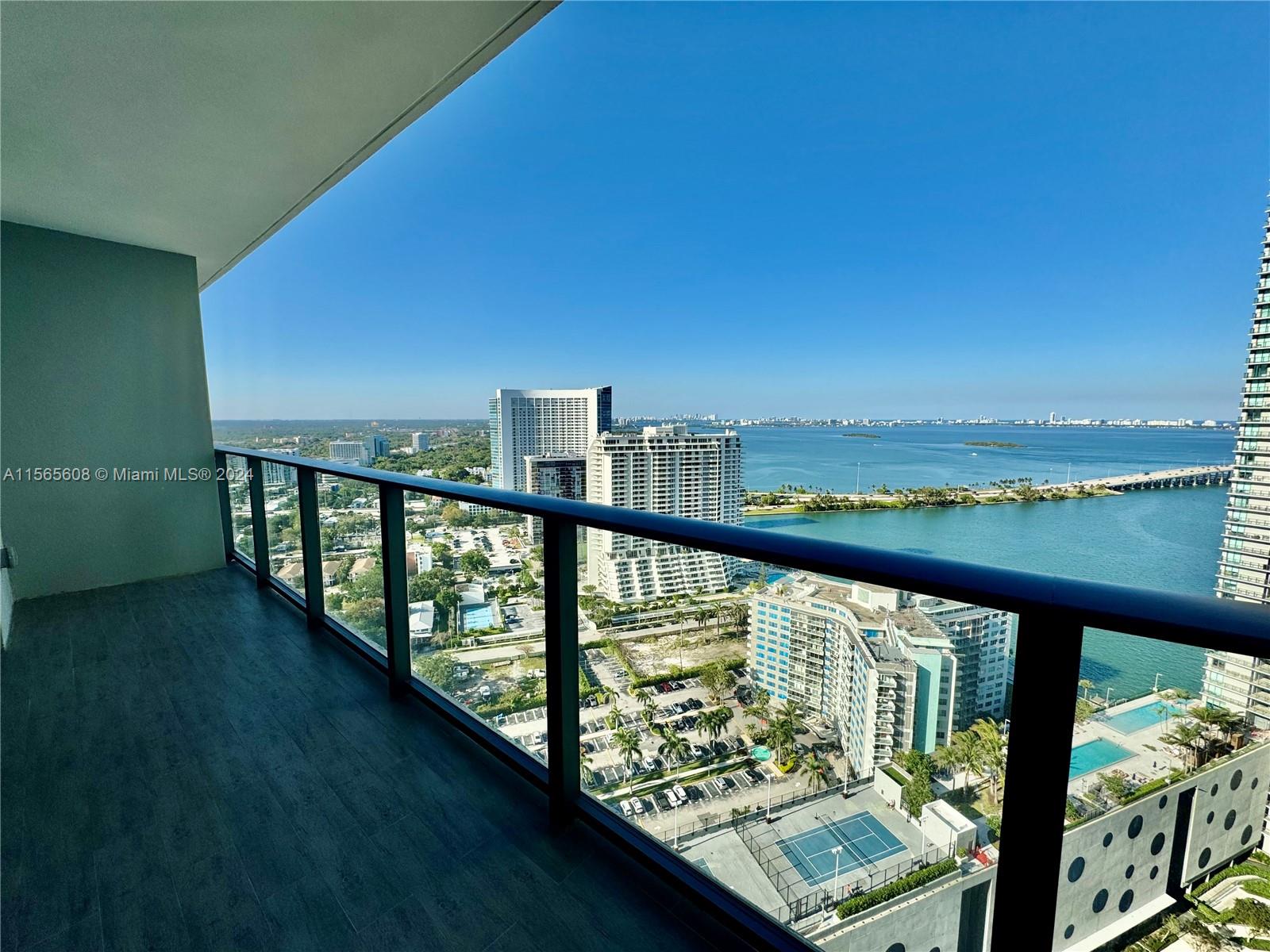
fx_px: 514
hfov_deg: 102.1
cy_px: 476
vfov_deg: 85.7
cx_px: 635
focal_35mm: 14
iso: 50
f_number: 2.2
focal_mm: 2.22
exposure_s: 1/2028
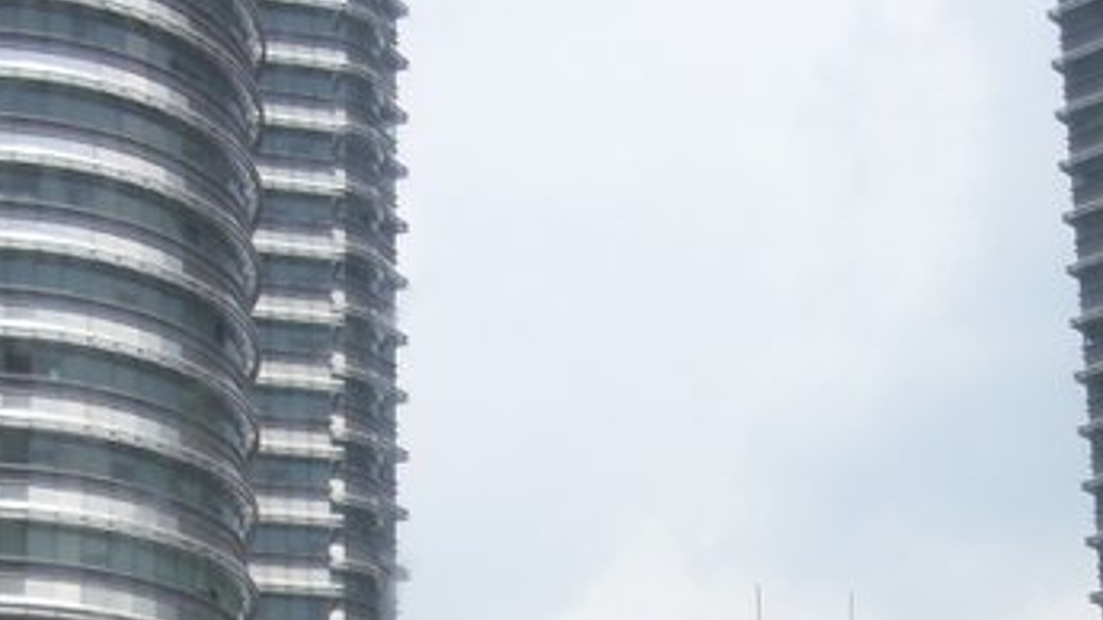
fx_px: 2808
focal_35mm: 96
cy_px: 847
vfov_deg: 12.2
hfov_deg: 22.0
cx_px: 847
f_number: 8
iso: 100
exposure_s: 1/100
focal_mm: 6.2
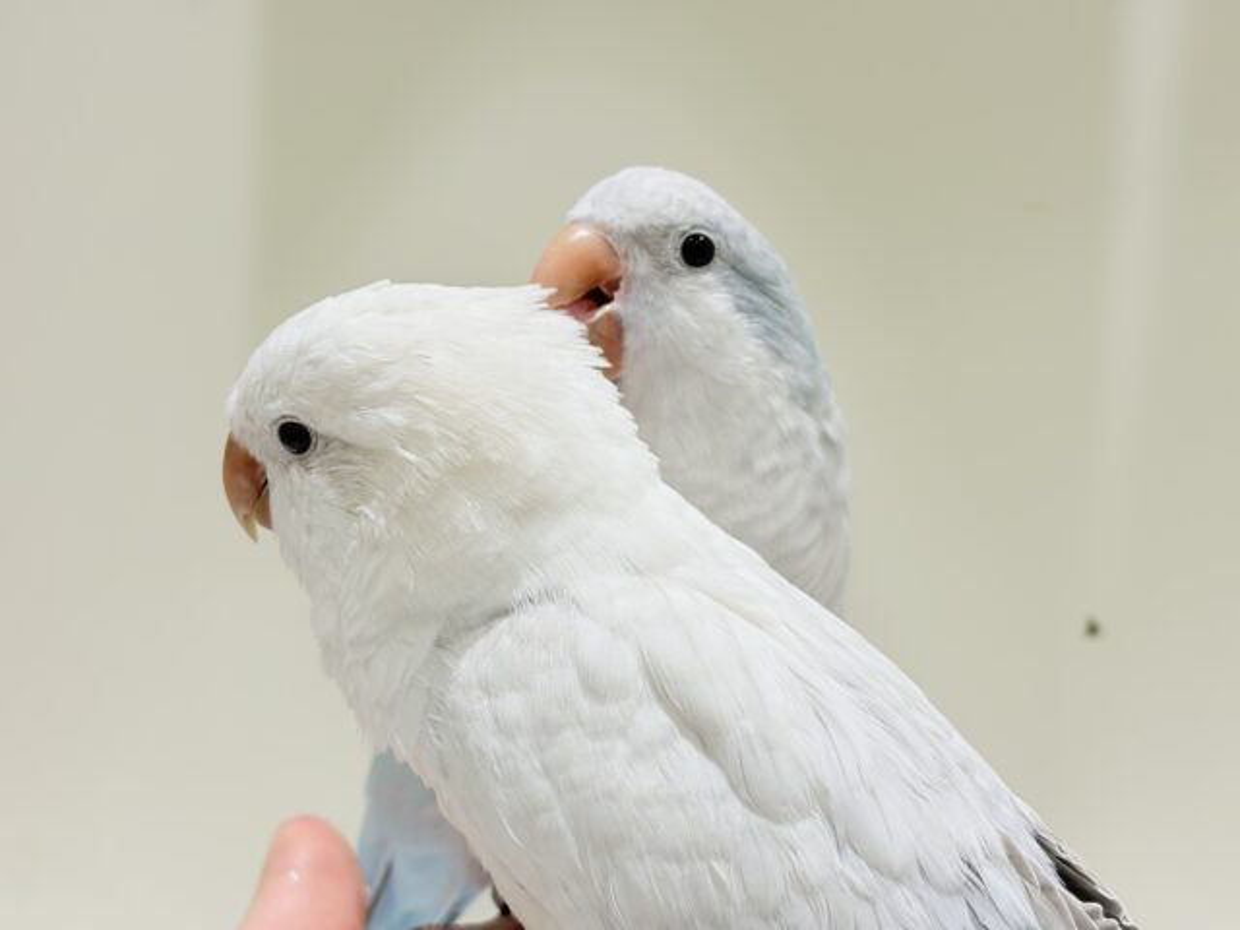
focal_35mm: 52
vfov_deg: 28.0
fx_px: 1863
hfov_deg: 36.8
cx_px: 620
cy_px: 465
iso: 25
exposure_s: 1/121
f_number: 1.6
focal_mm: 5.96
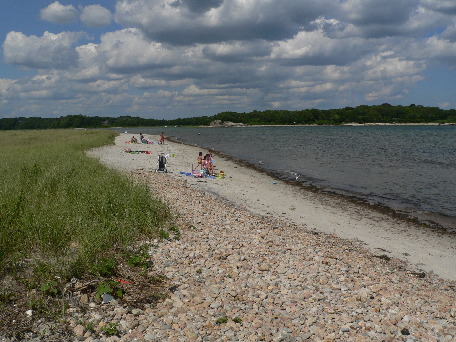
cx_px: 228
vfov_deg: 39.7
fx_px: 474
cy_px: 171
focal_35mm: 36
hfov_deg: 51.4
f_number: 5.6
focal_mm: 6
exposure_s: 1/1000
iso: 80
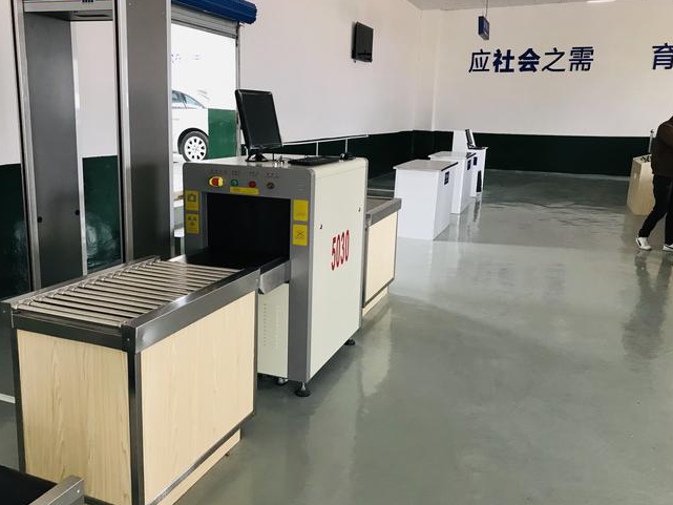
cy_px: 256
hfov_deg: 58.3
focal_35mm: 31
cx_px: 309
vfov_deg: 45.5
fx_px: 603
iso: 40
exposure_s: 1/25
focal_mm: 3.99
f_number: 1.8
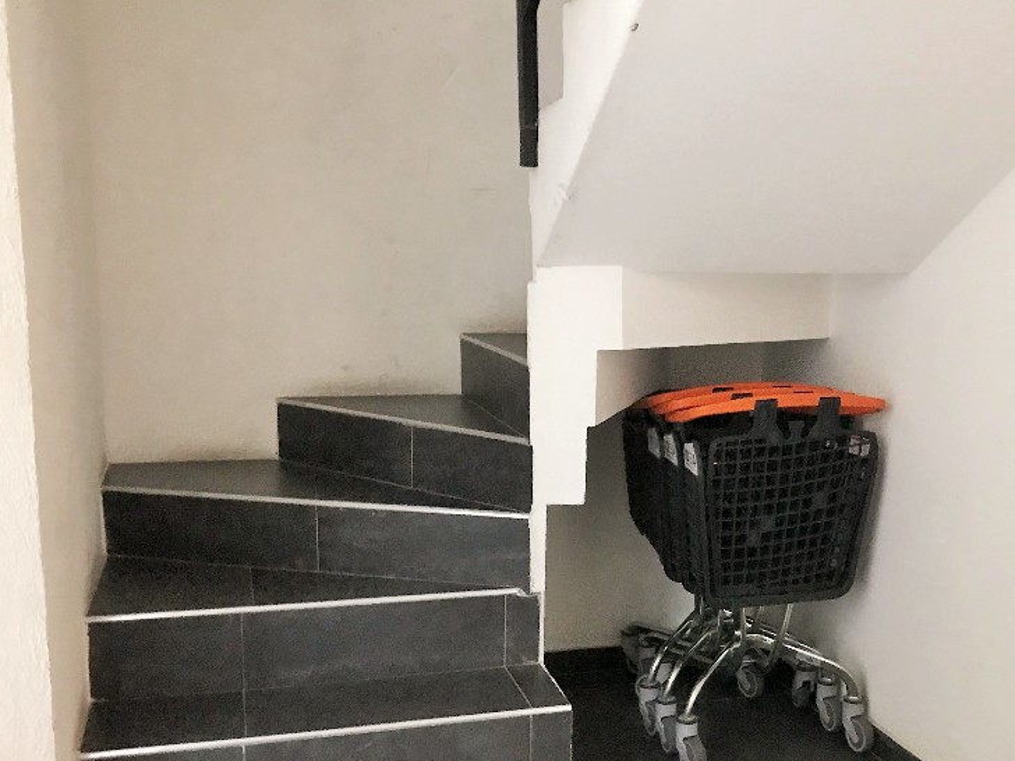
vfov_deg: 34.9
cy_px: 479
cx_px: 665
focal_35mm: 41
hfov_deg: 45.2
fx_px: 1202
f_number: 1.8
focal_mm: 3.99
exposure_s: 1/4
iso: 125
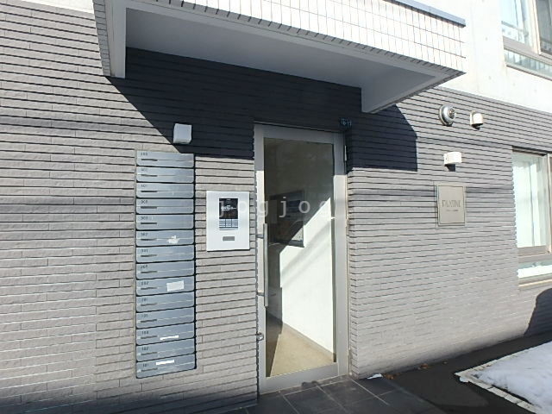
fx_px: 335
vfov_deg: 63.4
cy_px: 207
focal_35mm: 21
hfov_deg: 79.0
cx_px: 276
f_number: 6
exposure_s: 1/400
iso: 125
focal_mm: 3.7
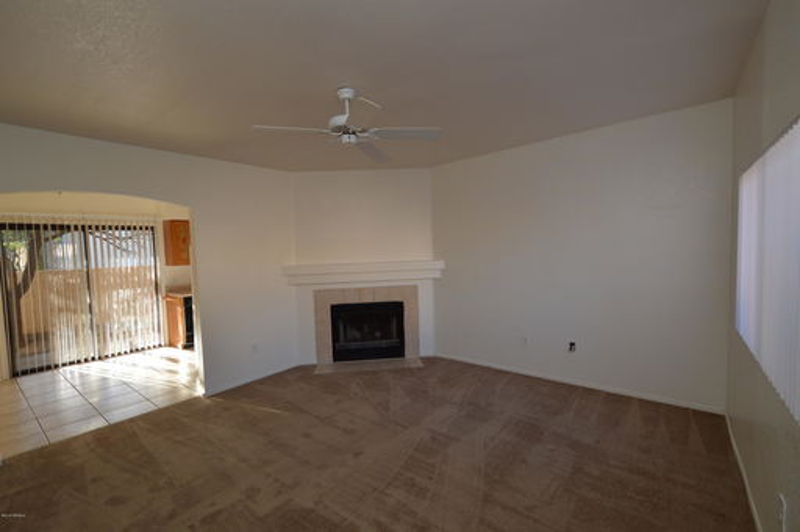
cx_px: 400
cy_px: 266
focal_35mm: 15
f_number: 5.6
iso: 400
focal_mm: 10
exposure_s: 1/125
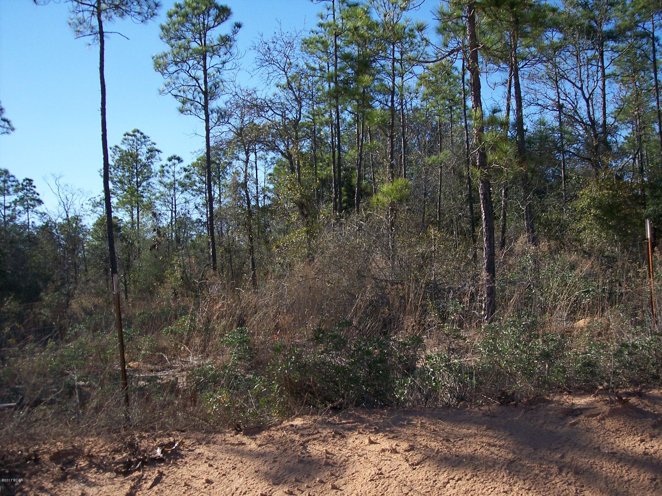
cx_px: 331
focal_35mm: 39
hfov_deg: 47.9
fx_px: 746
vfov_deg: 36.8
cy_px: 248
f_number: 4
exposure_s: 1/500
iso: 100
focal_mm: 8
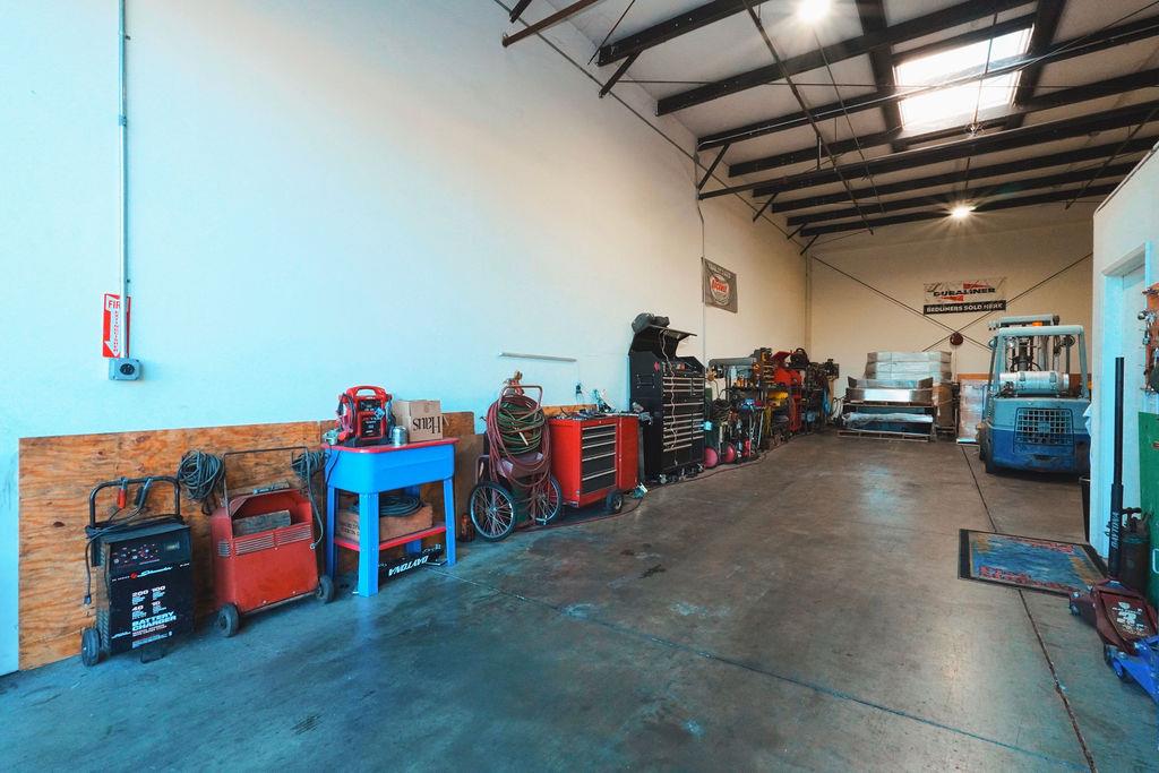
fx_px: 531
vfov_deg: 72.1
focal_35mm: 16
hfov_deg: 95.0
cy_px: 386
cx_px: 580
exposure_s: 1/30
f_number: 16
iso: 1600
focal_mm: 11
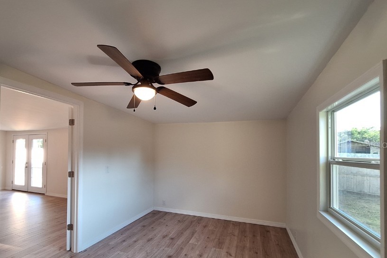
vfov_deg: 70.2
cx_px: 167
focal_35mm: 17
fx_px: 183
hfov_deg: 92.7
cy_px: 144
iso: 80
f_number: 2.2
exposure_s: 1/40
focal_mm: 1.74
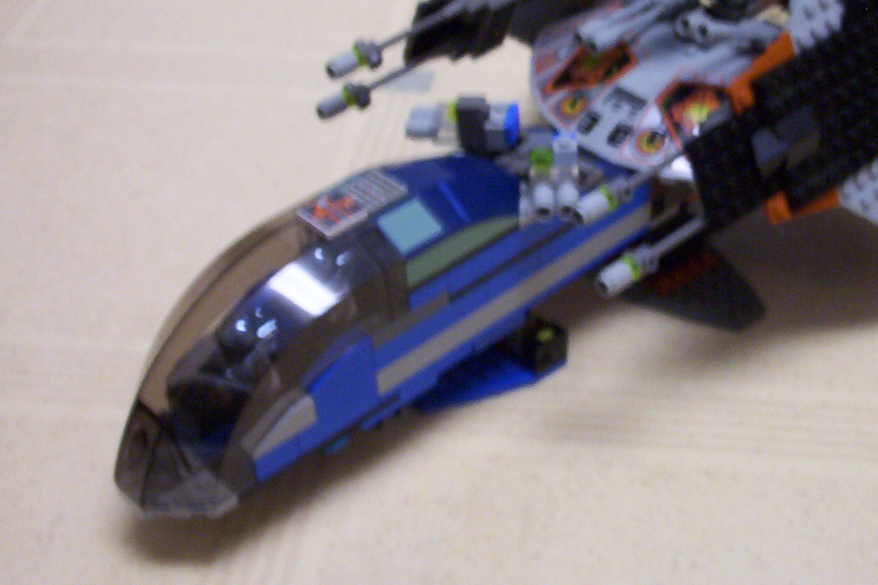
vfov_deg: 22.8
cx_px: 610
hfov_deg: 33.5
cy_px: 161
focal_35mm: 59
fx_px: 1439
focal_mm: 6
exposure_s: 1/8
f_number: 4.5
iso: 200
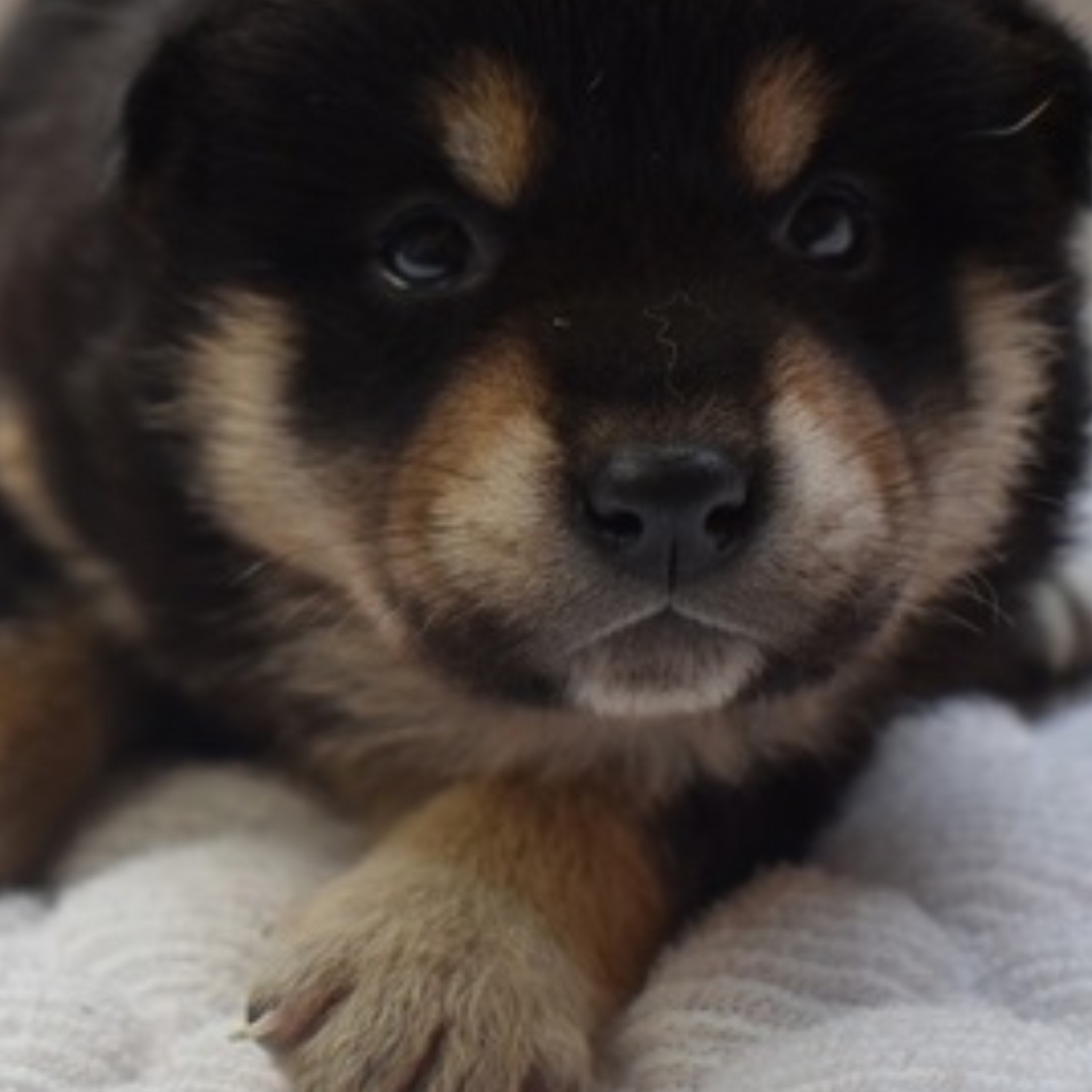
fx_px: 3207
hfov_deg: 19.3
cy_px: 420
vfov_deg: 19.3
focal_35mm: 90
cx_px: 371
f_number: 4.5
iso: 500
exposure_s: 1/60
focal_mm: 35
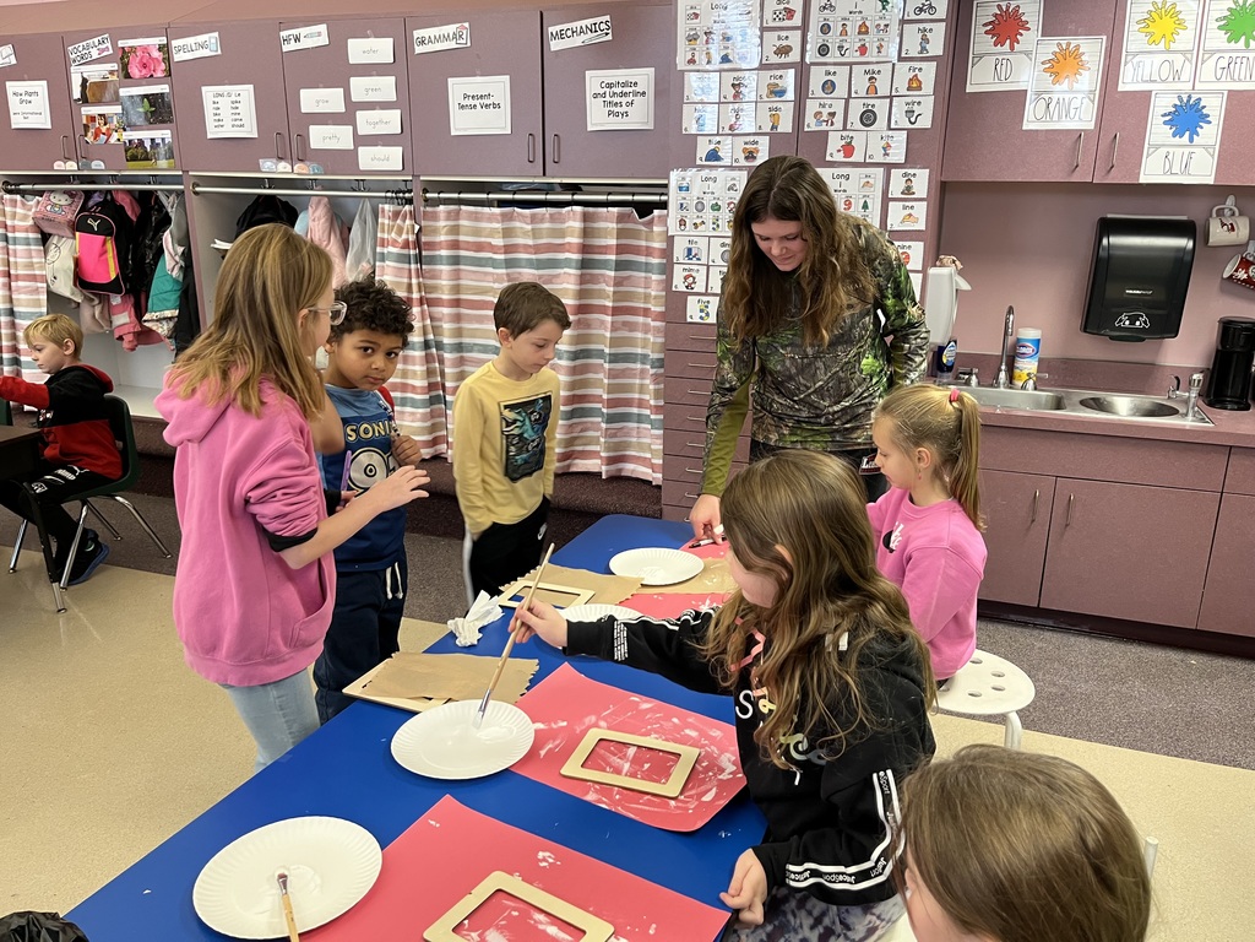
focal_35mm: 26
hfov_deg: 67.3
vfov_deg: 53.1
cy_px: 471
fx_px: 943
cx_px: 628
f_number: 1.6
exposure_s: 1/60
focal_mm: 5.1
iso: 160
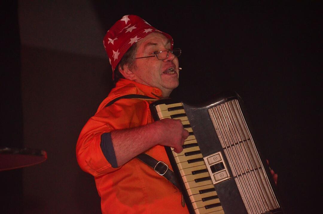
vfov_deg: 4.9
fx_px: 2485
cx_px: 162
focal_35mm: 278
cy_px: 107
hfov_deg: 7.4
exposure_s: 1/500
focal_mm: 185
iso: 3200
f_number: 6.3
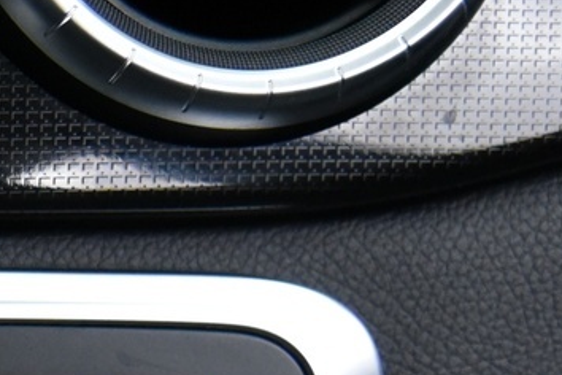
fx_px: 2857
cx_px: -546
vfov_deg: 7.3
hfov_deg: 10.4
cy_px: 620
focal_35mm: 183
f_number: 4
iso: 4000
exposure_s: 1/20
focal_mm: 40
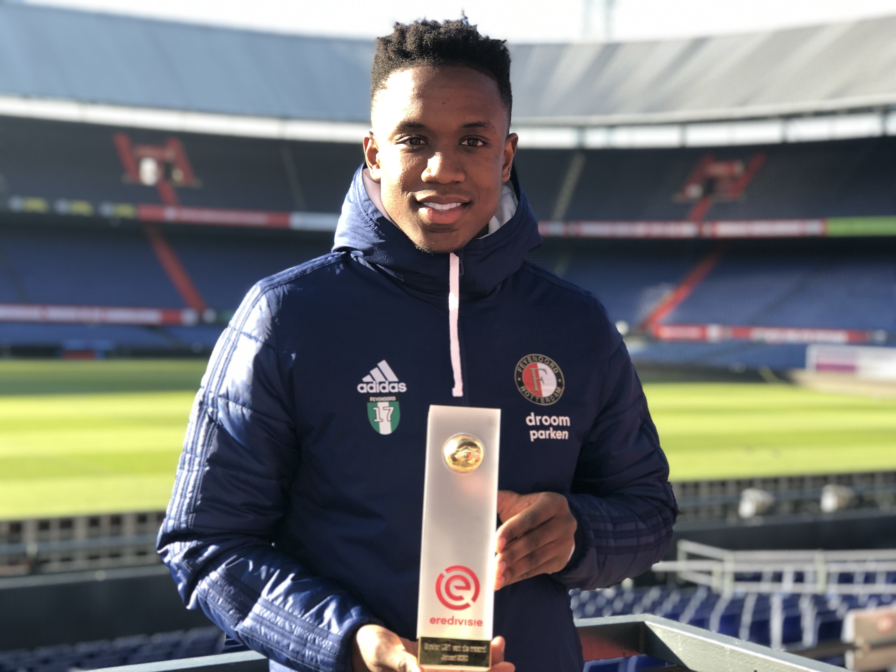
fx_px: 1475
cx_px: 448
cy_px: 336
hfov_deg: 33.8
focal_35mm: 57
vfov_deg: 25.7
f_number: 2.8
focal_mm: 6.6
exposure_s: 1/120
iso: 32
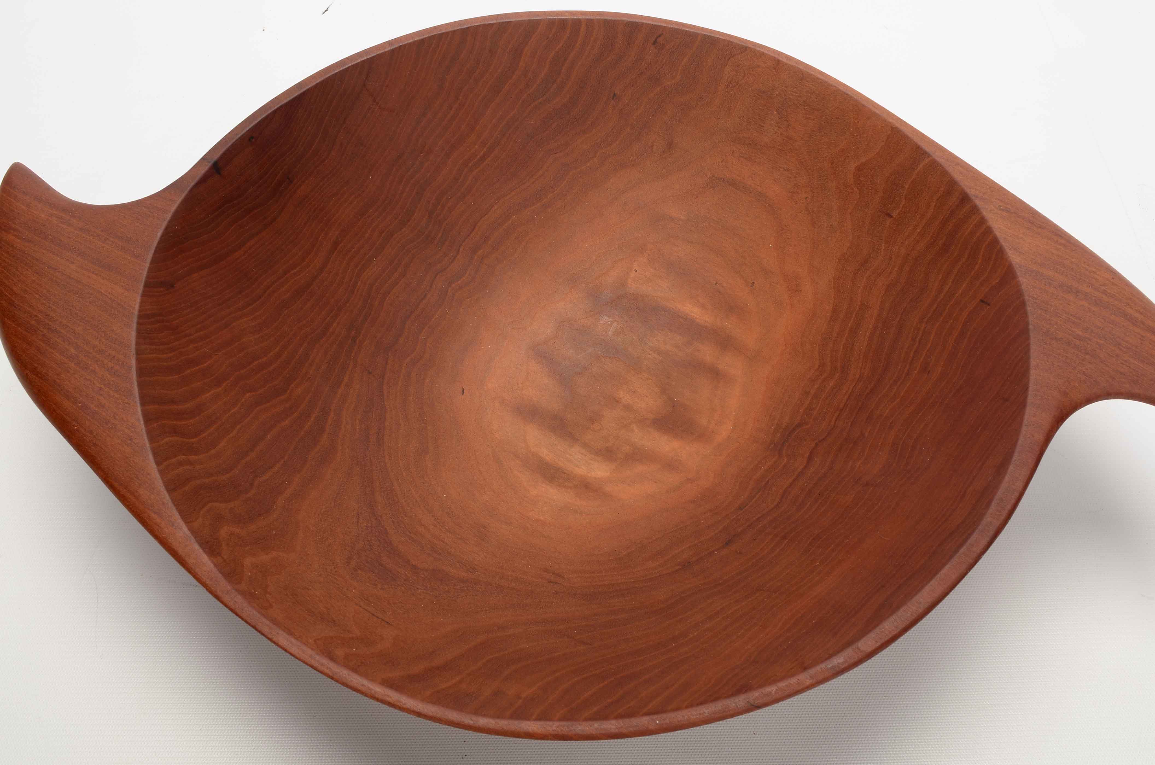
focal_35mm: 42
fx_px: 1345
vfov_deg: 31.7
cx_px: 608
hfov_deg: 46.5
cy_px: 411
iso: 100
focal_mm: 24
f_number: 14
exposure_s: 1/160
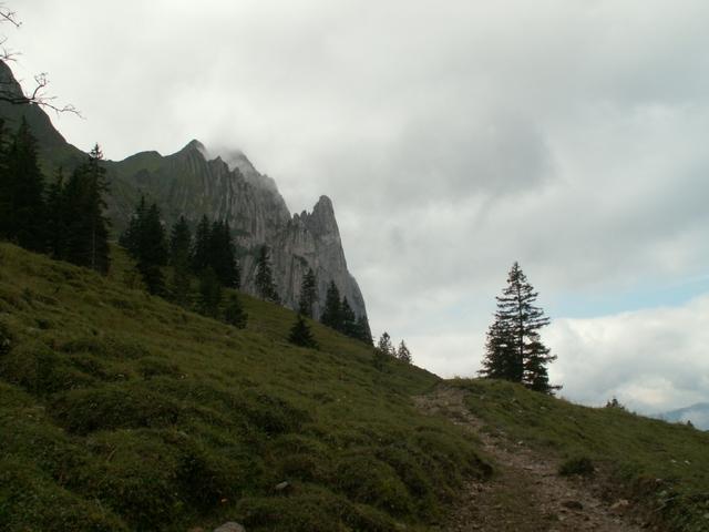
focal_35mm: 35
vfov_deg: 40.7
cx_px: 354
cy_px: 266
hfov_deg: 52.6
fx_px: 717
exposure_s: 1/200
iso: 50
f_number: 6.3
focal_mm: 5.86
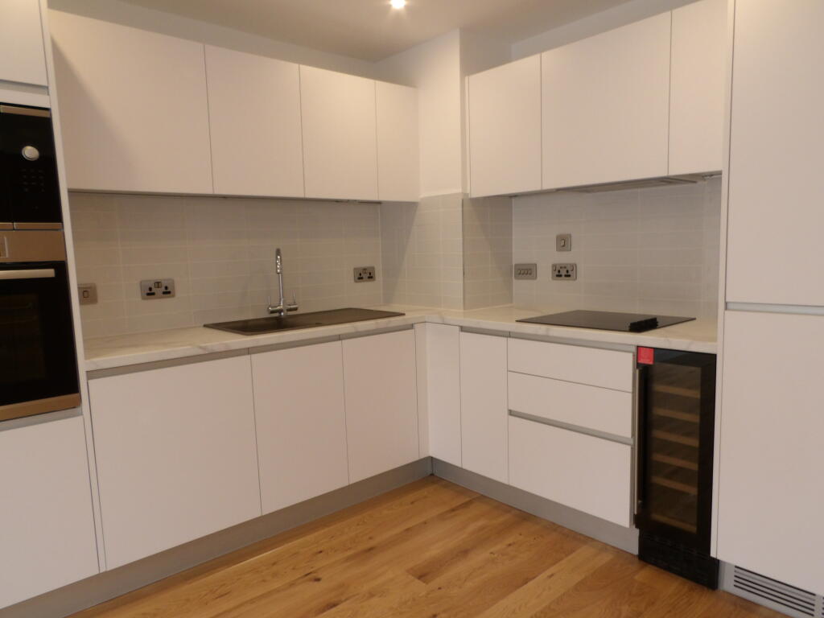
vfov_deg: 56.8
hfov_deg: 71.6
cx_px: 412
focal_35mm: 24
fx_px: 571
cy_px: 309
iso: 200
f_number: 4.1
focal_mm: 4.3
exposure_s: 1/28
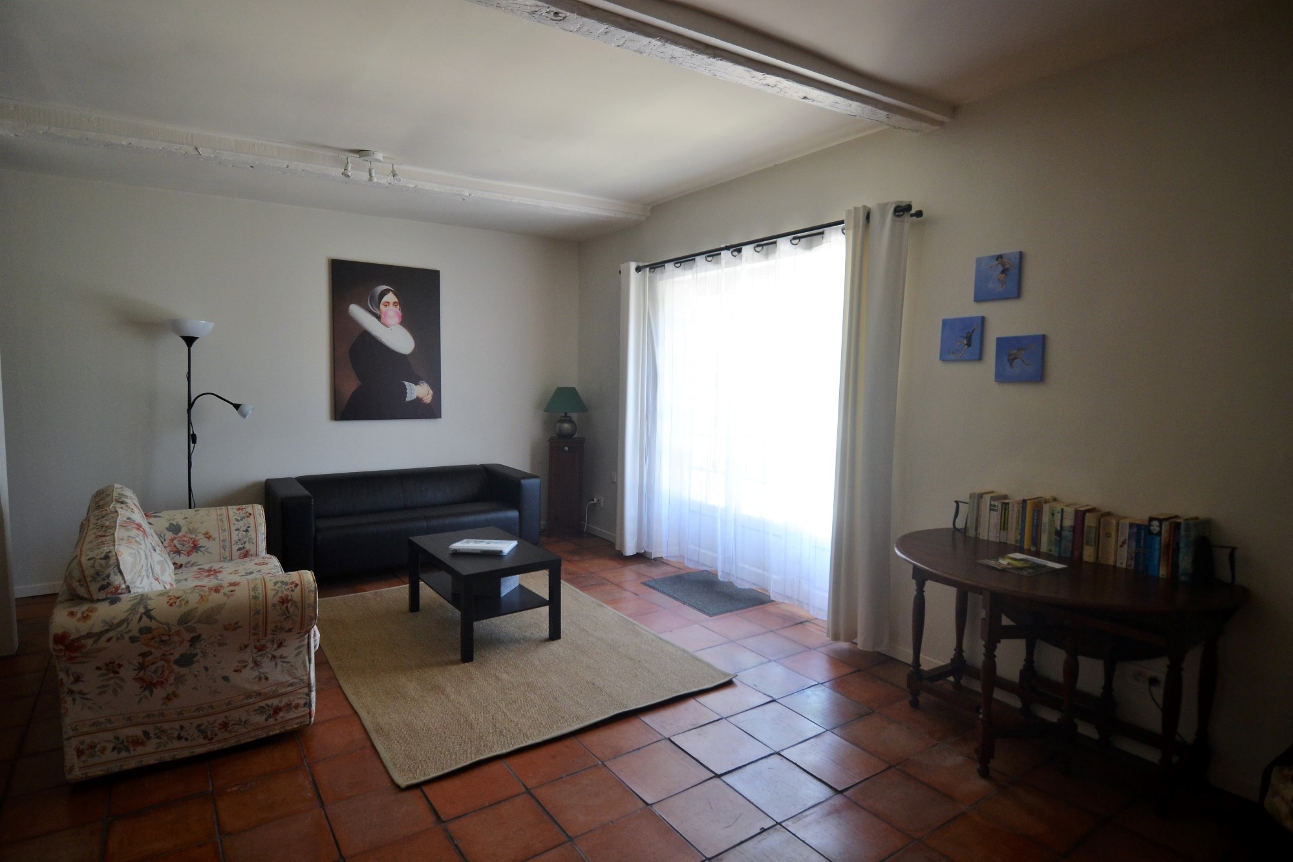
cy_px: 431
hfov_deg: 90.0
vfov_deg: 67.4
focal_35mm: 18
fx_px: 646
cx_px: 646
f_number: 4.5
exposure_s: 1/80
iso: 400
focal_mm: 12
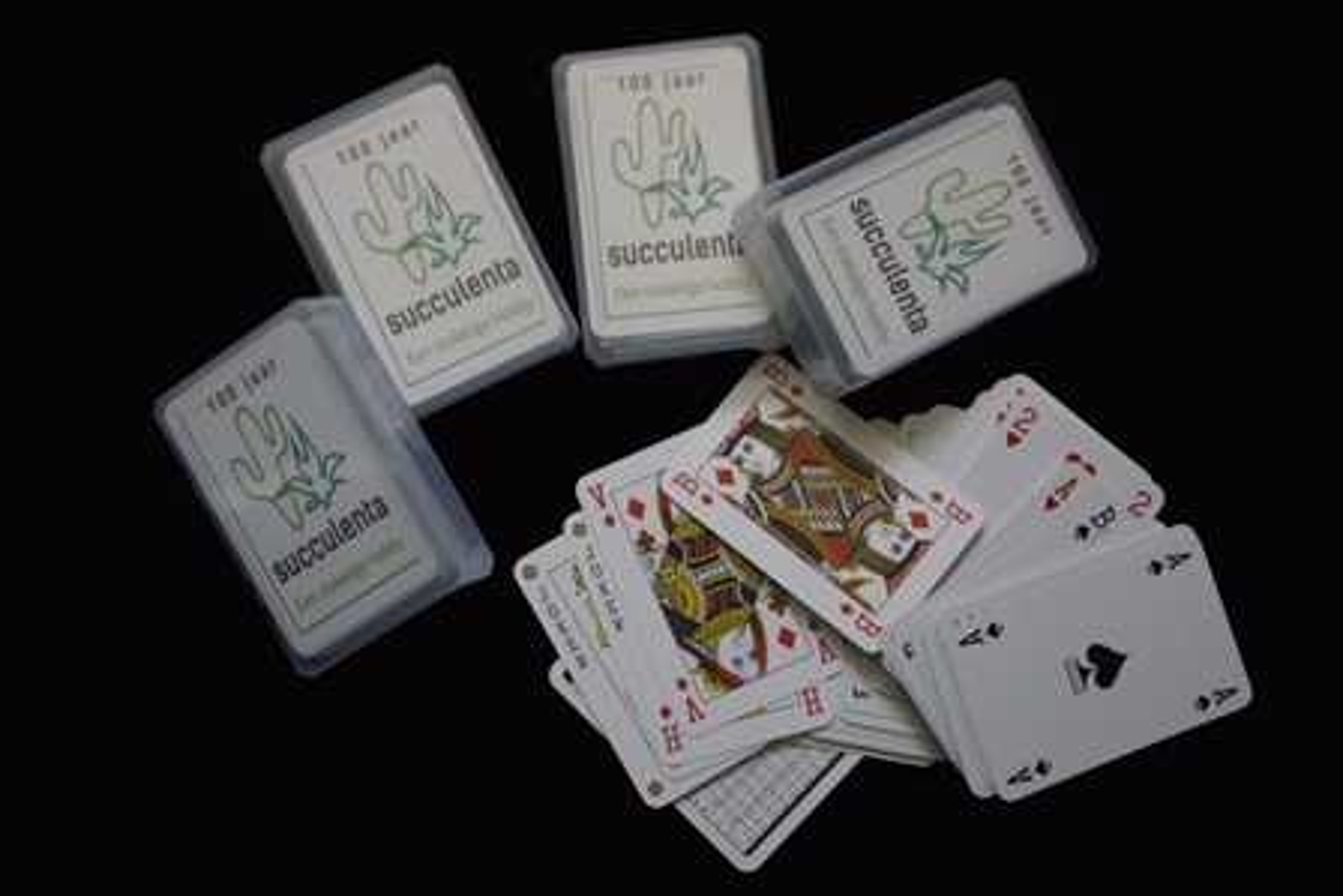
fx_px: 1959
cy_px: 448
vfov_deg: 25.8
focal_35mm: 52
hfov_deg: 37.8
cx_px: 672
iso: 1000
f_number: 4
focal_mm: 35
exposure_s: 1/160
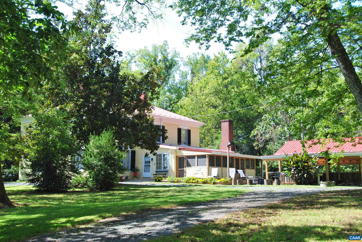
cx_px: 181
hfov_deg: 37.8
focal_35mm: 52
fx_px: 529
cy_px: 121
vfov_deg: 25.8
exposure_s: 1/60
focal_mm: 35
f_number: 8
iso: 200
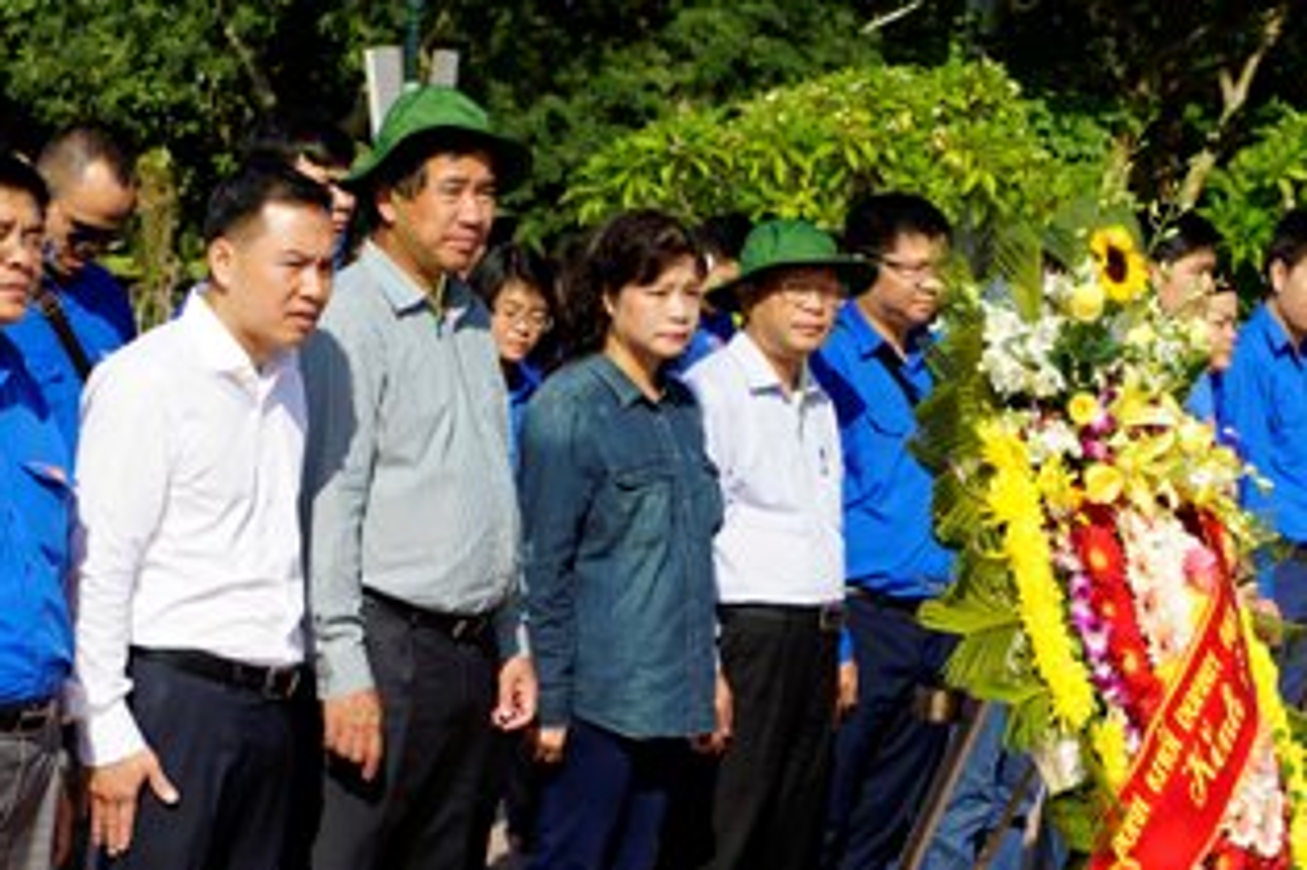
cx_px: 549
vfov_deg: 13.3
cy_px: 689
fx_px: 3701
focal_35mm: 102
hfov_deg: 20.0
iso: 100
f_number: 10
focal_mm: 50
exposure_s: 1/200
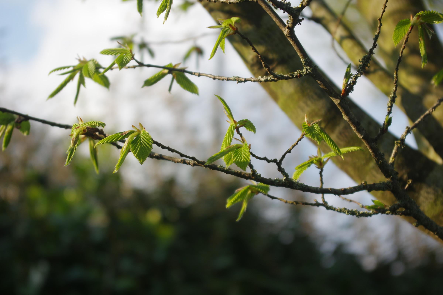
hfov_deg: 24.8
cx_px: 222
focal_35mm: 82
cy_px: 148
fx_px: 1008
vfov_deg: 16.6
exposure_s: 1/320
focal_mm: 55
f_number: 7.1
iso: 200
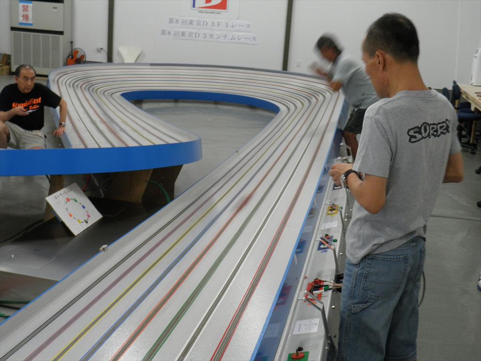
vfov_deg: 29.7
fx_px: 681
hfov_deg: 38.9
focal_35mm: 49
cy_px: 180
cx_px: 240
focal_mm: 8.7
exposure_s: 1/15
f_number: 4.2
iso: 200
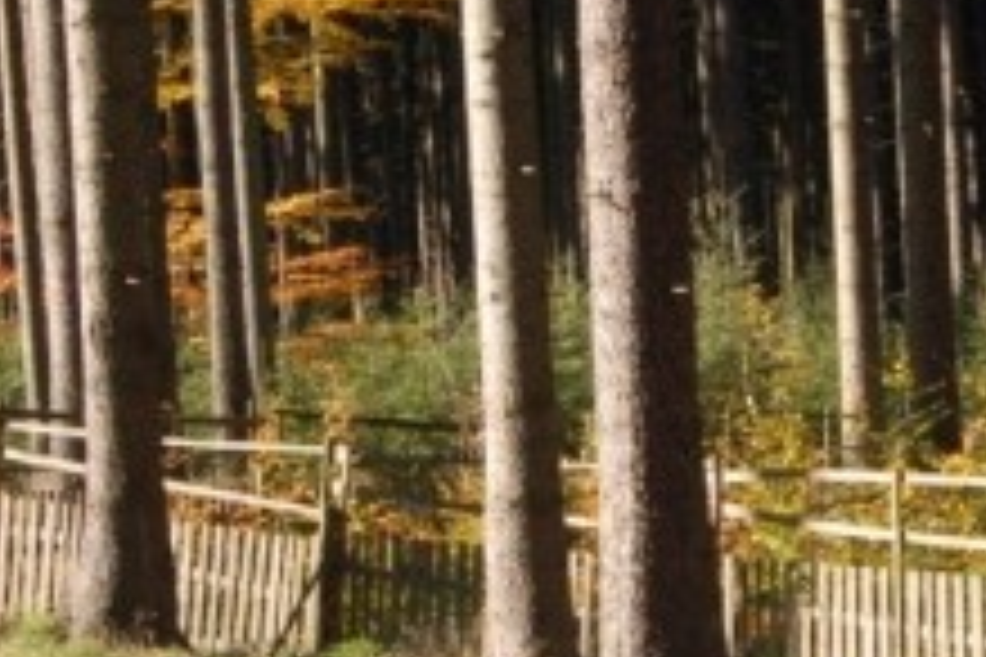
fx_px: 3834
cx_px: 871
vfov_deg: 9.8
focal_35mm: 140
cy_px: 468
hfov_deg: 14.5
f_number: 10
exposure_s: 1/400
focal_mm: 34
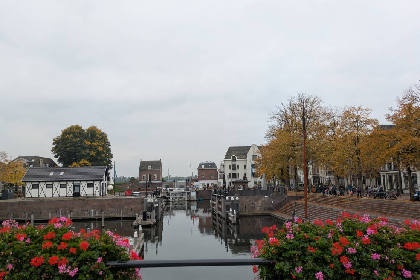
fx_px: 327
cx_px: 197
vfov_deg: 46.4
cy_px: 149
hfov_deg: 65.4
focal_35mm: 28
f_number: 1.89
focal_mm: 5.43
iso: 69
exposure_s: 1/764
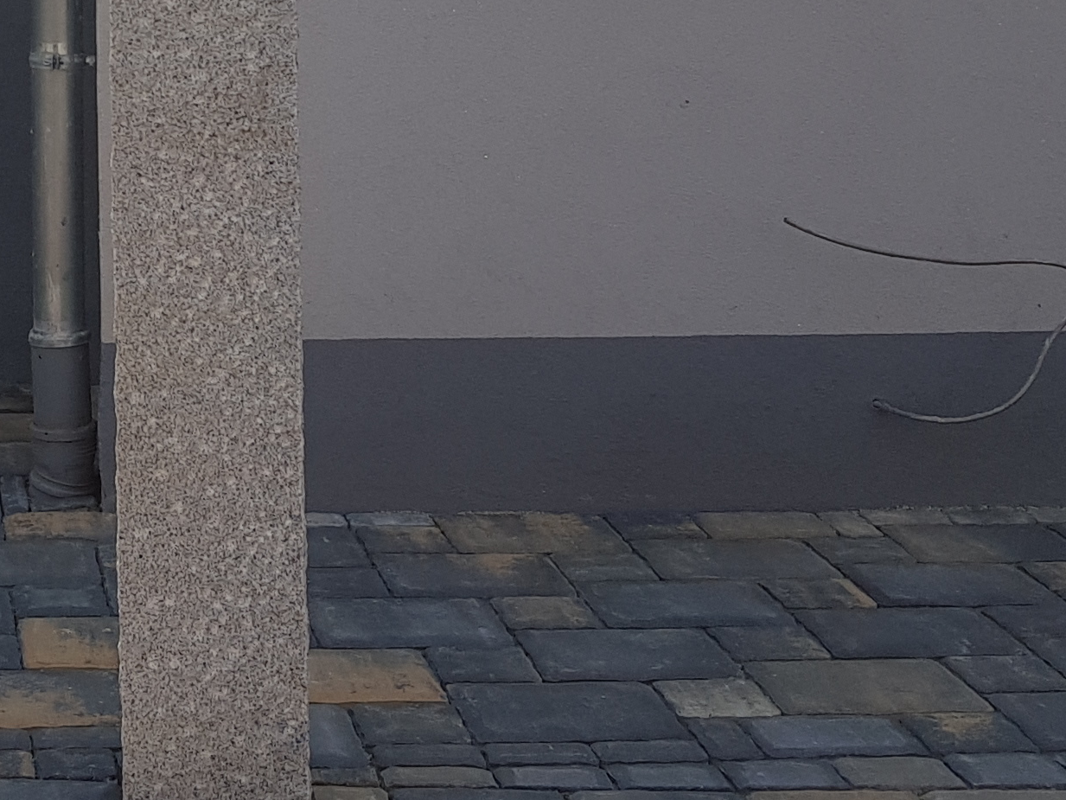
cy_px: 23
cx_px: -22
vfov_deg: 17.0
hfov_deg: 22.1
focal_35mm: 85
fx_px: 2618
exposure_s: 1/2776
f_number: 1.7
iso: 40
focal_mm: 4.2
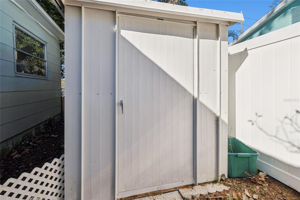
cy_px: 100
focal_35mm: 15
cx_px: 150
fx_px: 125
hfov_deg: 100.4
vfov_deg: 77.3
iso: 100
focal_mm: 10
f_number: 7.1
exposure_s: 1/2000
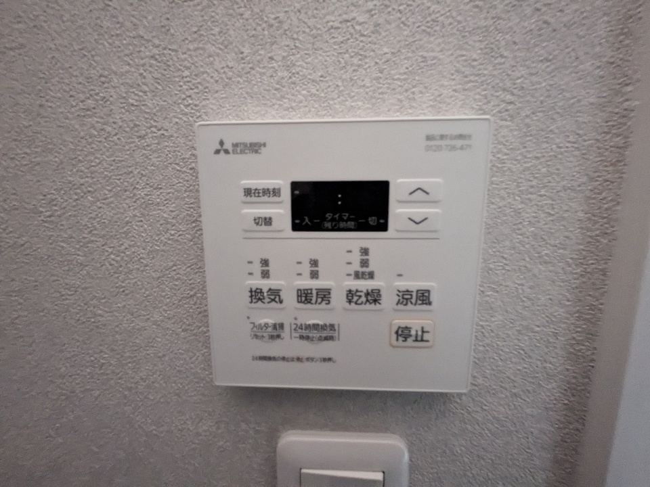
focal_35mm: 14
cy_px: 244
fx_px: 263
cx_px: 325
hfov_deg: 102.1
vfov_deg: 85.7
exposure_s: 1/20
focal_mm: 1.83
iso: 4018
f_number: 2.2
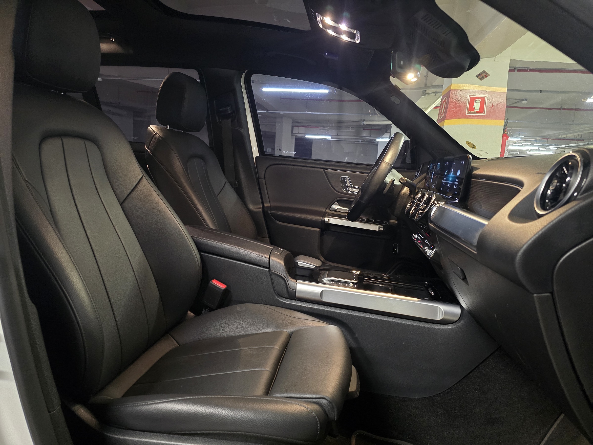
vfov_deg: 58.9
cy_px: 222
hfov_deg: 73.9
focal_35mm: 23
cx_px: 296
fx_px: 394
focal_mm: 6.3
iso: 1600
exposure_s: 1/25
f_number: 1.7
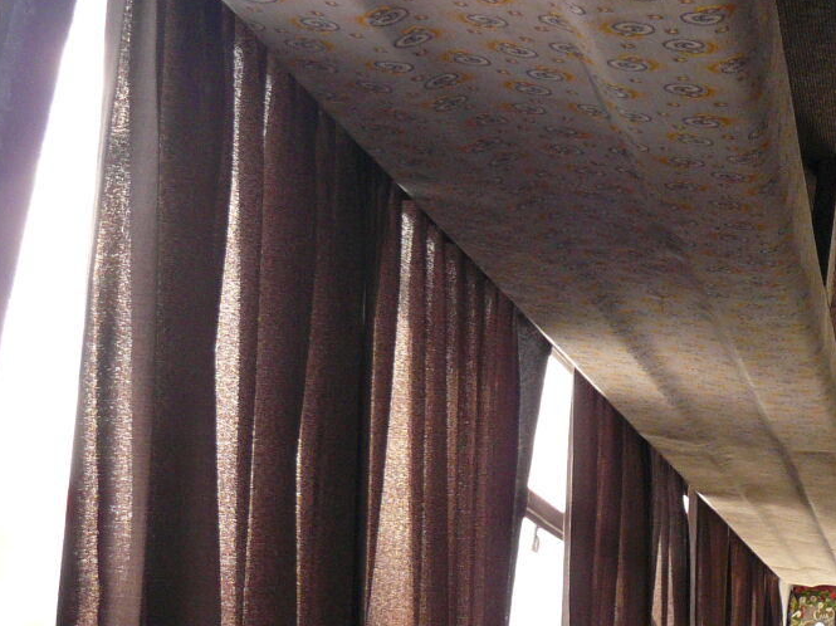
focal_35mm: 78
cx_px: 899
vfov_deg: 18.8
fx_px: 1883
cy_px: 390
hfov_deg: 23.6
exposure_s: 1/60
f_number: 2.8
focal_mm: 6
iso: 200
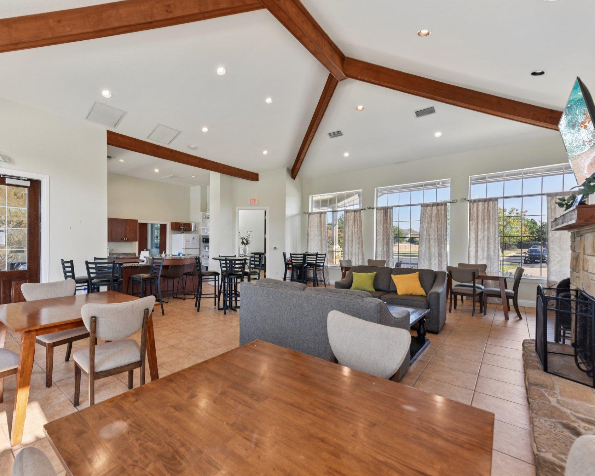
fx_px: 282
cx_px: 250
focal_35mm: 16
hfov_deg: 92.3
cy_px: 241
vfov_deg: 80.4
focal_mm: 14
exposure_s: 1/10
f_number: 8
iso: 100
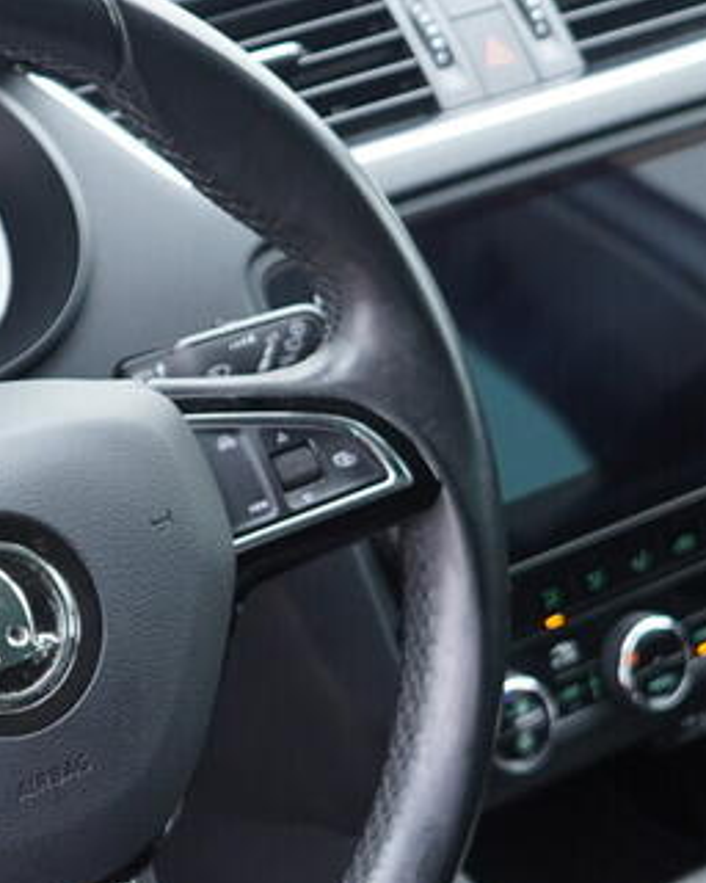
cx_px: 240
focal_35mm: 108
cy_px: 741
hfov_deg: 14.2
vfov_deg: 17.6
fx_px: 2821
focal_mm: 24
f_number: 2.8
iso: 400
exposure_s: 1/40
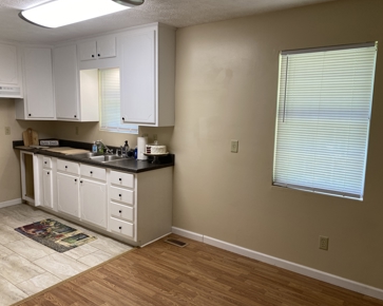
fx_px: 317
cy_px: 150
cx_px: 181
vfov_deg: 51.5
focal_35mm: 28
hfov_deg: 62.2
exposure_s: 1/120
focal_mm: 4.25
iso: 64
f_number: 1.8
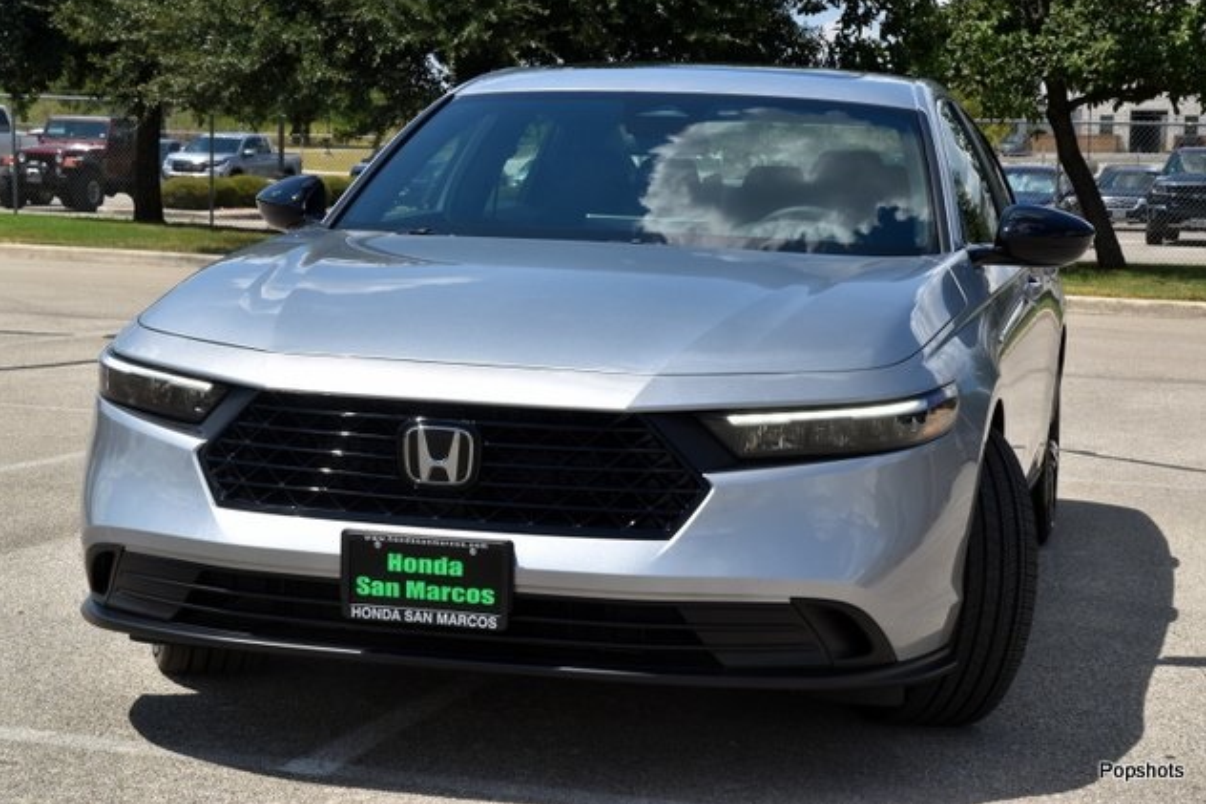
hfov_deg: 26.7
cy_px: 400
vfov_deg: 17.9
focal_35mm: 76
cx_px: 605
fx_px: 2545
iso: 200
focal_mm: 50
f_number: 11
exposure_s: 1/500
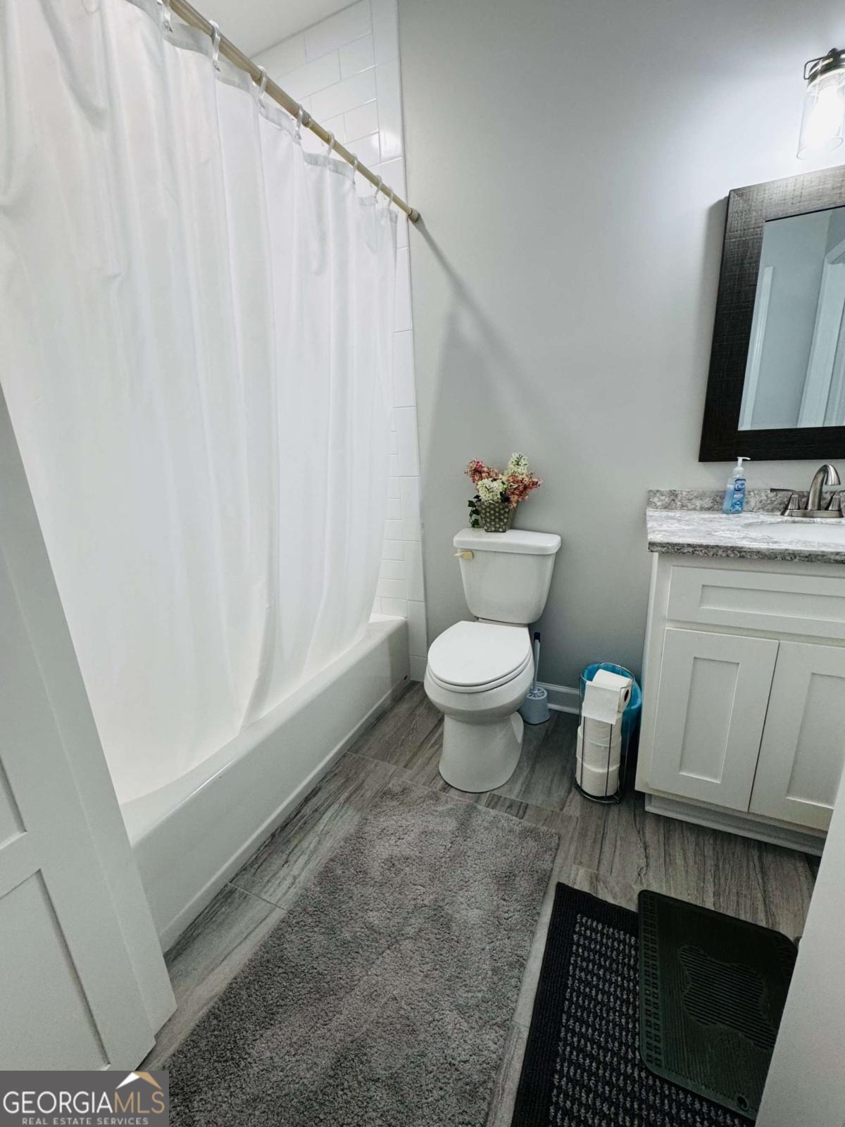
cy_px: 564
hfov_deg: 85.7
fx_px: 456
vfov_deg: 102.1
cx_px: 422
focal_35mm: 14
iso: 160
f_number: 2.2
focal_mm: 2.22
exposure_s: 1/120
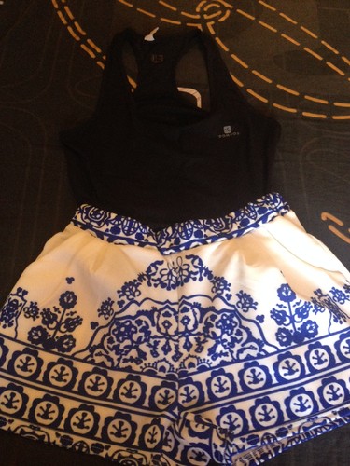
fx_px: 472
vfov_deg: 52.6
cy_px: 233
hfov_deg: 40.7
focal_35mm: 35
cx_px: 175
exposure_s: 1/20
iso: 400
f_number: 2.4
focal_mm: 4.28
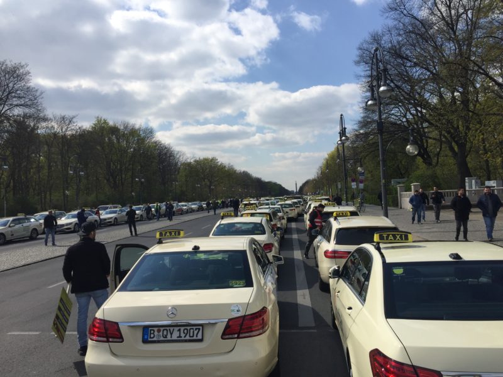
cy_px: 188
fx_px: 421
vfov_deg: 48.2
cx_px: 252
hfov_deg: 61.7
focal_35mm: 29
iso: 32
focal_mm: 4.15
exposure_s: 1/2825
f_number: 2.2
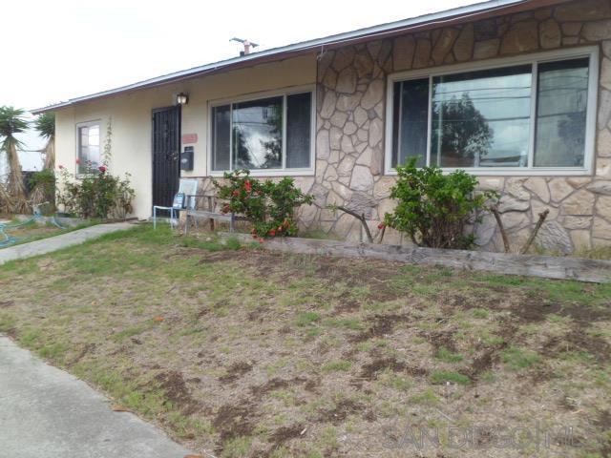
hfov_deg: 63.4
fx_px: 494
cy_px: 229
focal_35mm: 28
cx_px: 306
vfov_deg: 49.7
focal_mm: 5
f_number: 3.3
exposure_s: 1/125
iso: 80
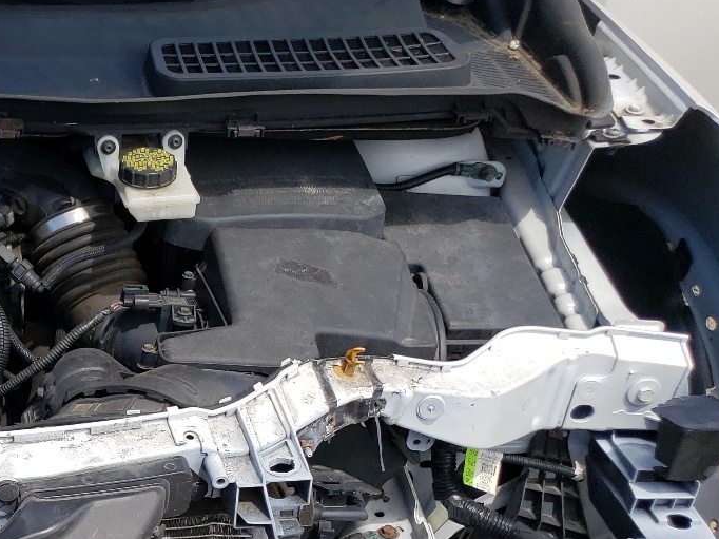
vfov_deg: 23.8
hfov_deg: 28.6
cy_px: 407
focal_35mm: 61
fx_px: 1267
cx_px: -79
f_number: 1.5
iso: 50
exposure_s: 1/1667
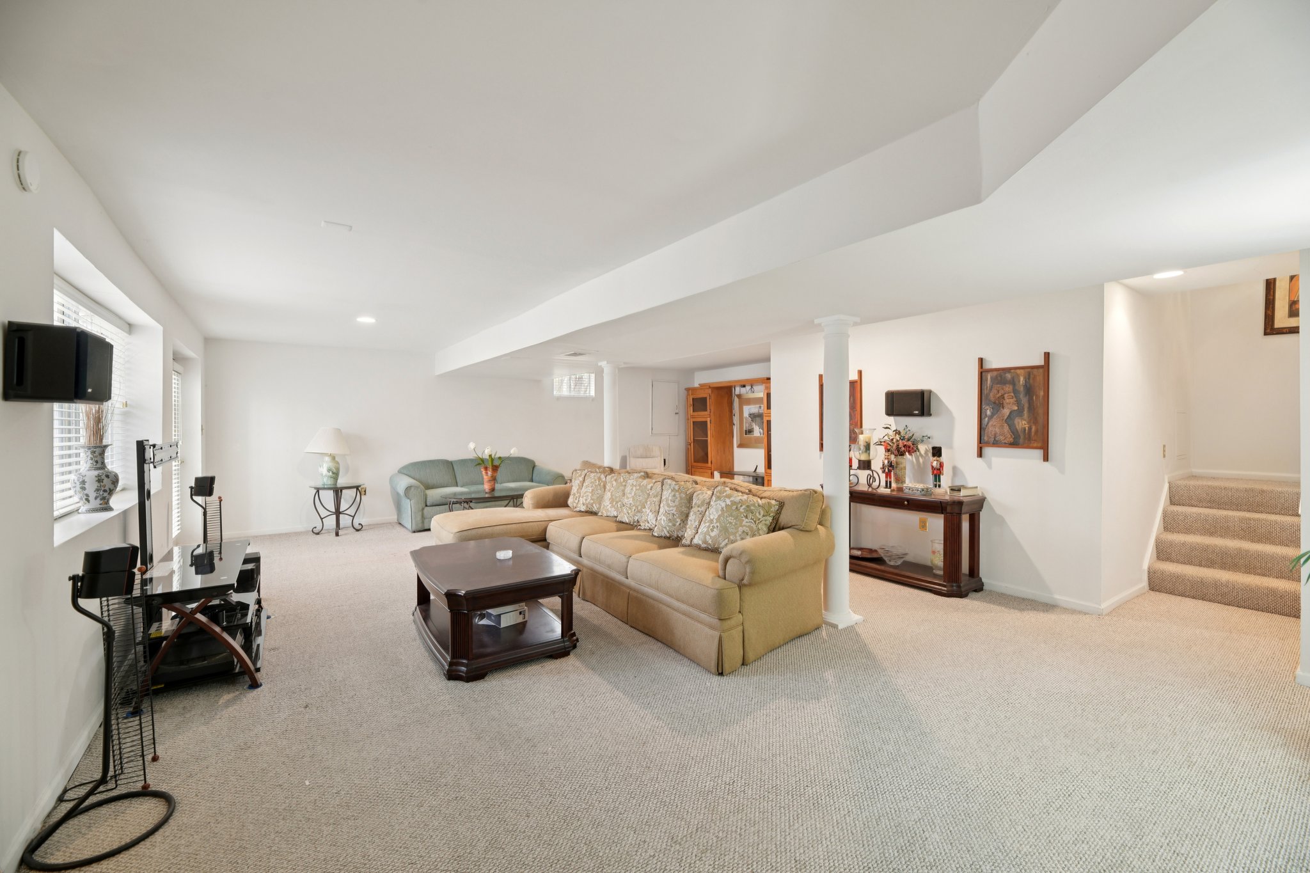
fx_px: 509
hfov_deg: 104.3
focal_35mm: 14
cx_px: 655
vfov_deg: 81.2
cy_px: 436
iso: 400
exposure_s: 1/4
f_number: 8
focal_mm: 14
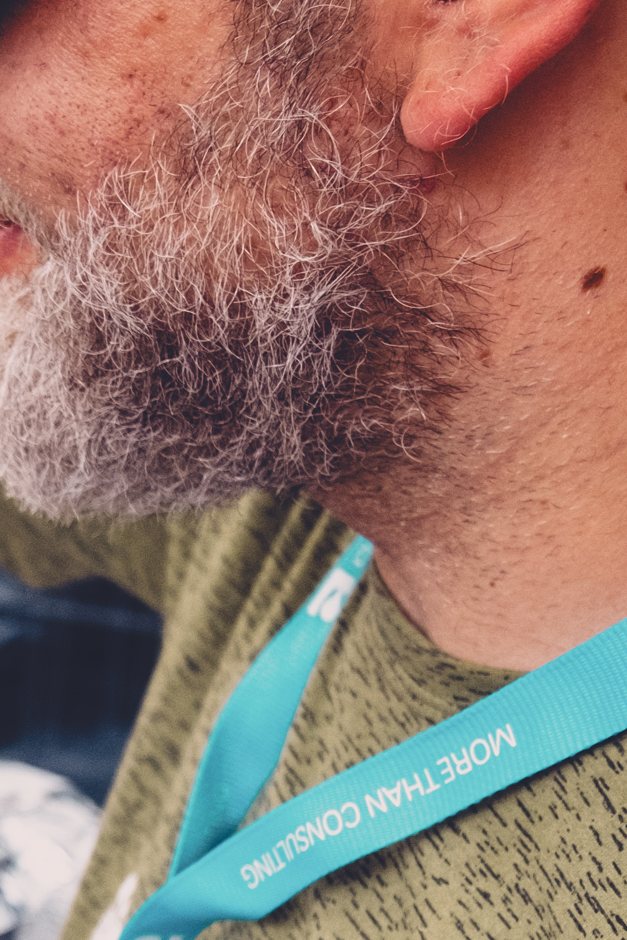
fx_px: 2247
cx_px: -351
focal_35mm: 86
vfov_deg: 23.4
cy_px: 703
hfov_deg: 14.6
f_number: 2
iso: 640
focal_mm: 13
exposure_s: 1/320
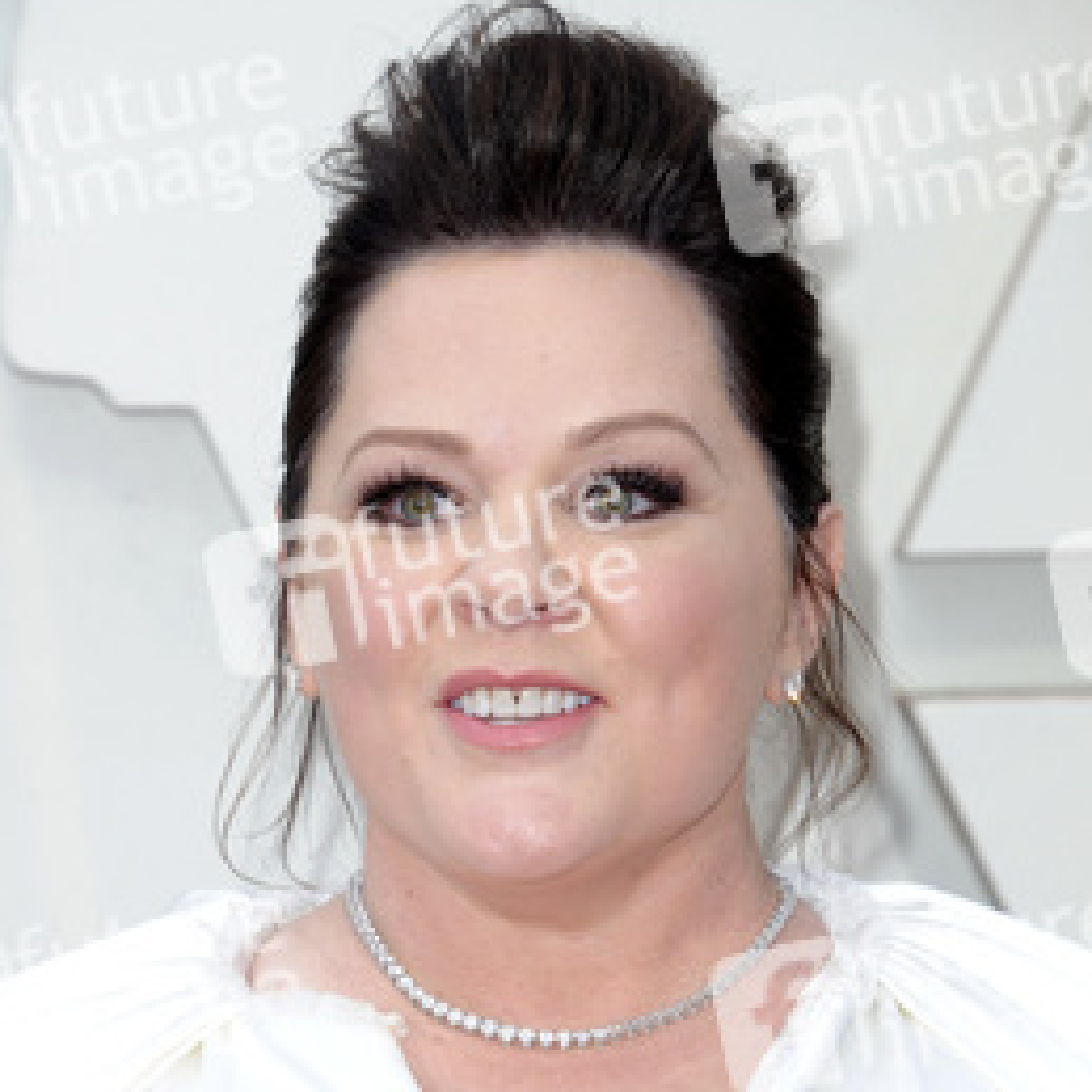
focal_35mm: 328
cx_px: 546
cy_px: 788
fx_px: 11706
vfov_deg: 5.3
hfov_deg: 5.3
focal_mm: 250
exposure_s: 1/250
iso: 800
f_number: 8
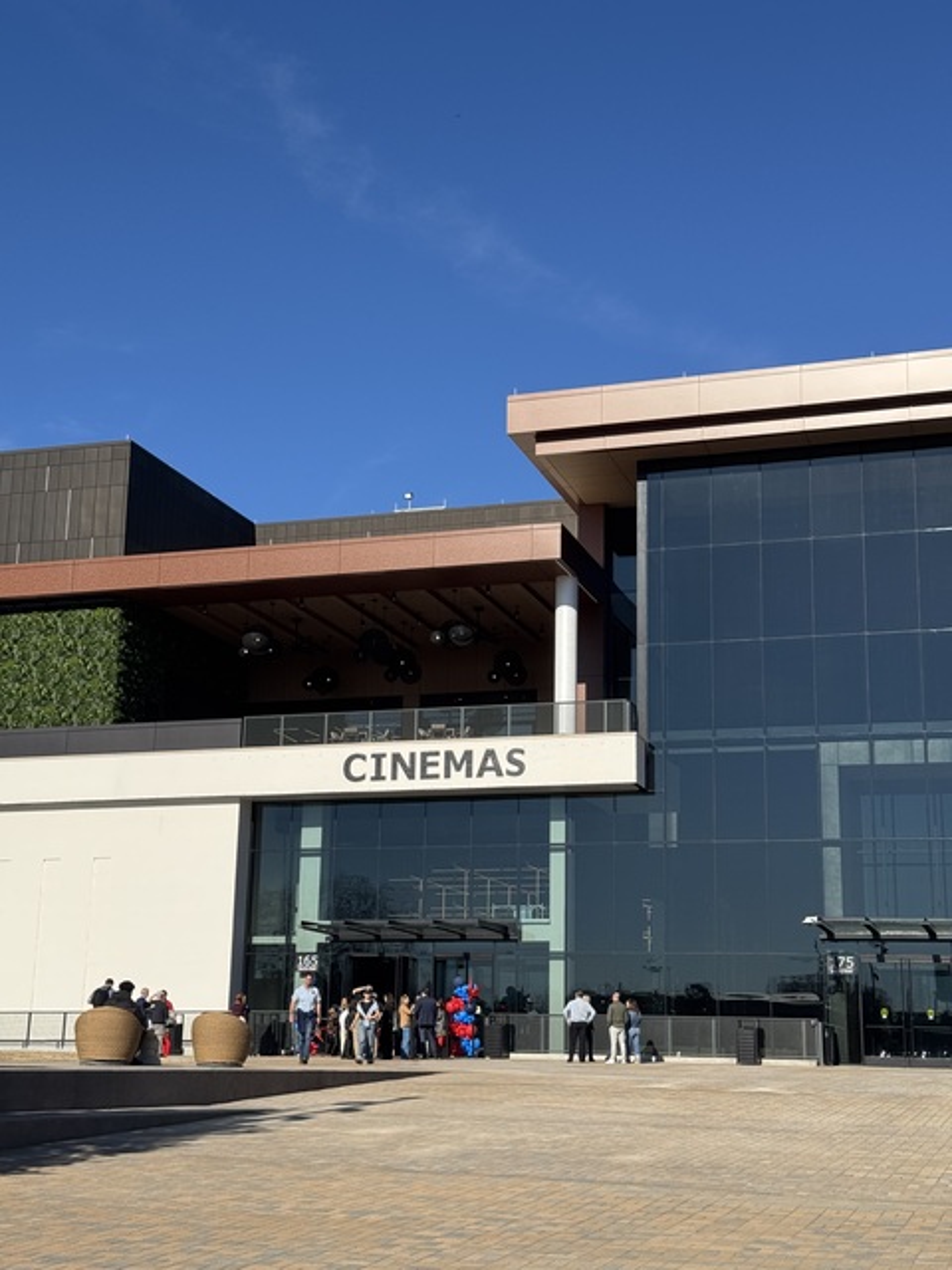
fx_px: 1760
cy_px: 635
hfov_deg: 30.3
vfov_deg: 39.7
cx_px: 476
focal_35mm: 48
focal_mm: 6.76
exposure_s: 1/5376
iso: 64
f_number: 1.78
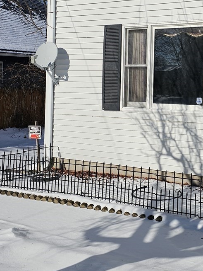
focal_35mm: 54
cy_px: 71
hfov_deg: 25.9
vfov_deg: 34.8
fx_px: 422
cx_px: 195
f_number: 1.7
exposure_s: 1/1973
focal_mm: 6.3
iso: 10
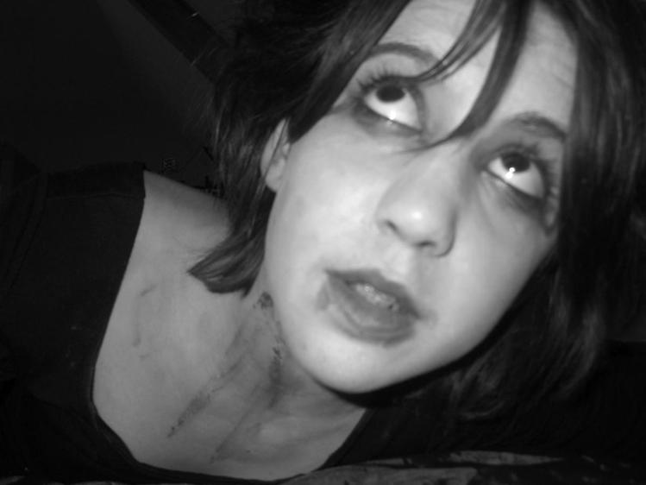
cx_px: 323
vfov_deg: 41.8
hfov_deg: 54.0
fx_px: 635
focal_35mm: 34
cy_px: 242
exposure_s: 1/60
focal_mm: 5.6
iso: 100
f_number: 2.8
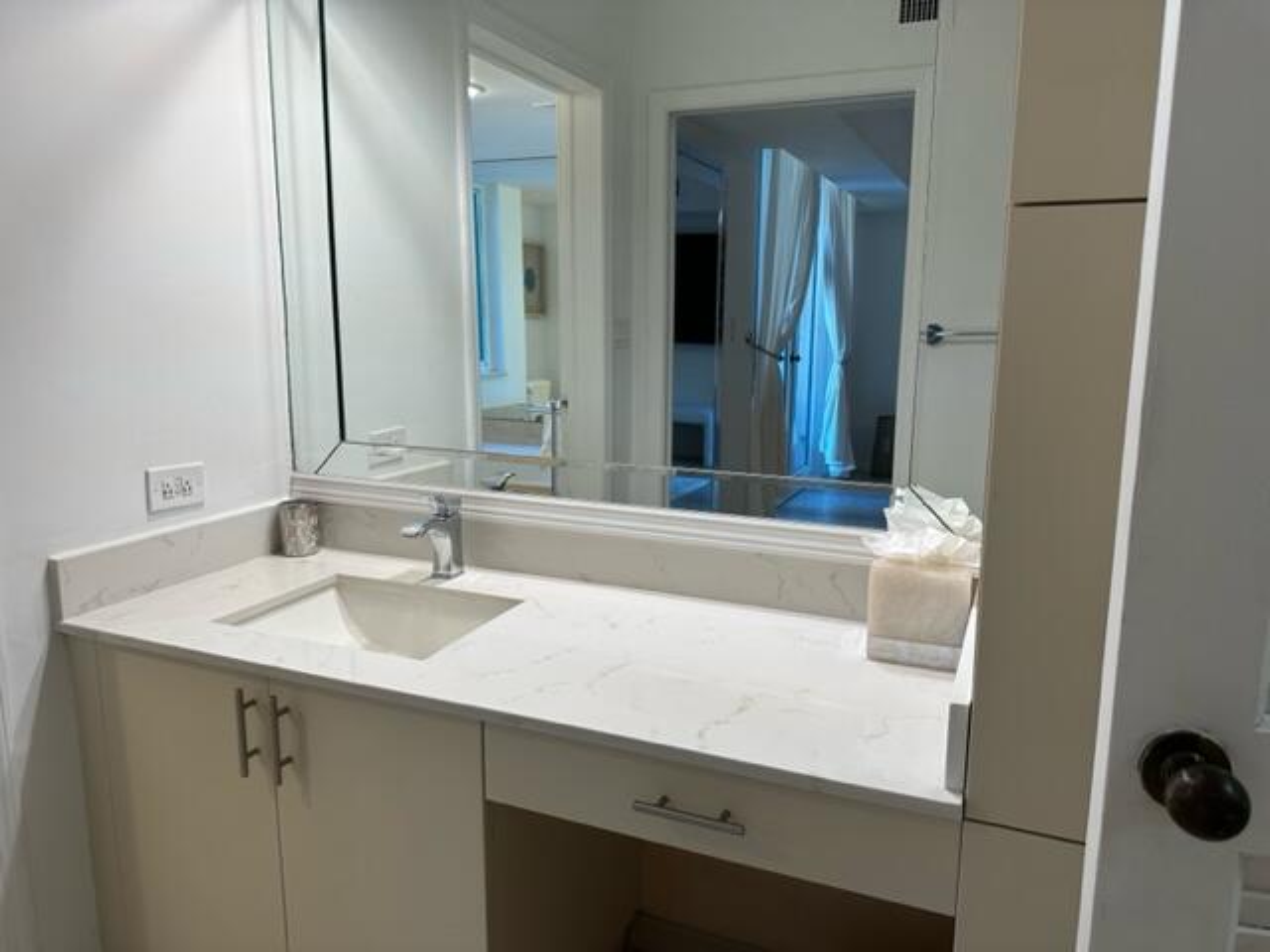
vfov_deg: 56.8
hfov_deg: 71.6
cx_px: 635
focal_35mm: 24
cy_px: 476
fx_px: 881
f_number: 1.78
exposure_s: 1/120
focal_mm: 6.86
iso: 80
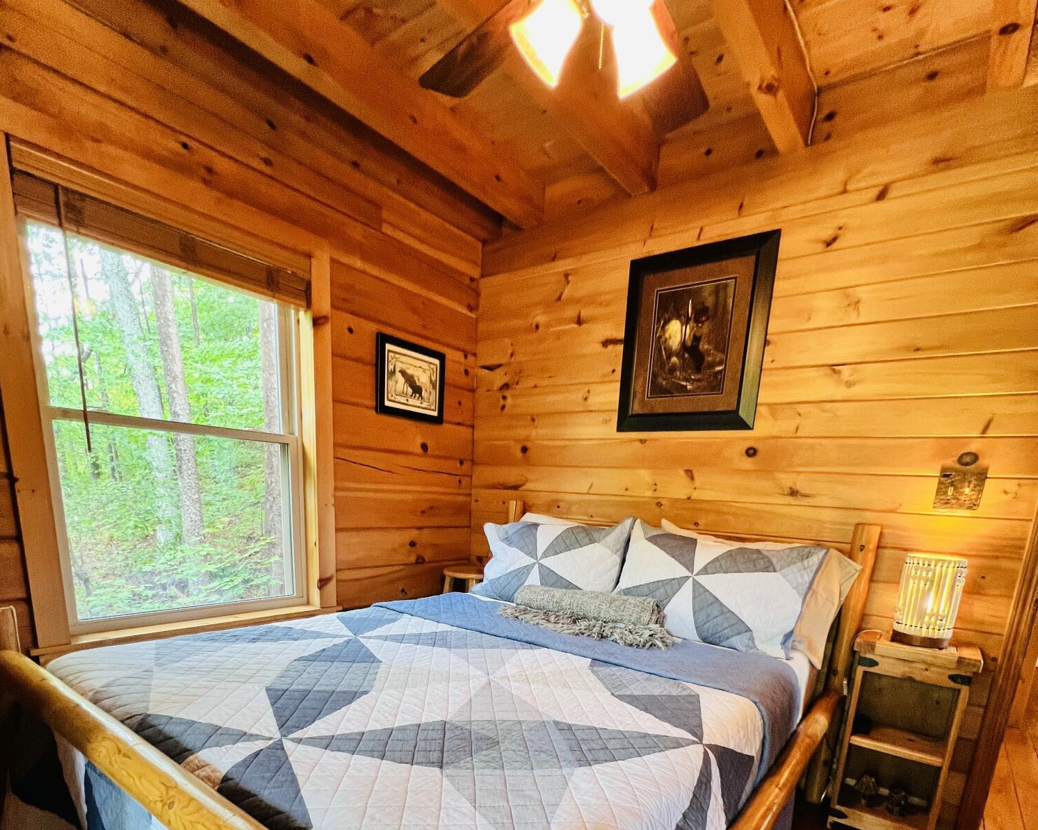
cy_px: 629
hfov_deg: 89.6
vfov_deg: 71.4
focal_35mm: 17
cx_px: 519
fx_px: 522
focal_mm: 1.57
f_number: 1.8
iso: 320
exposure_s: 1/60
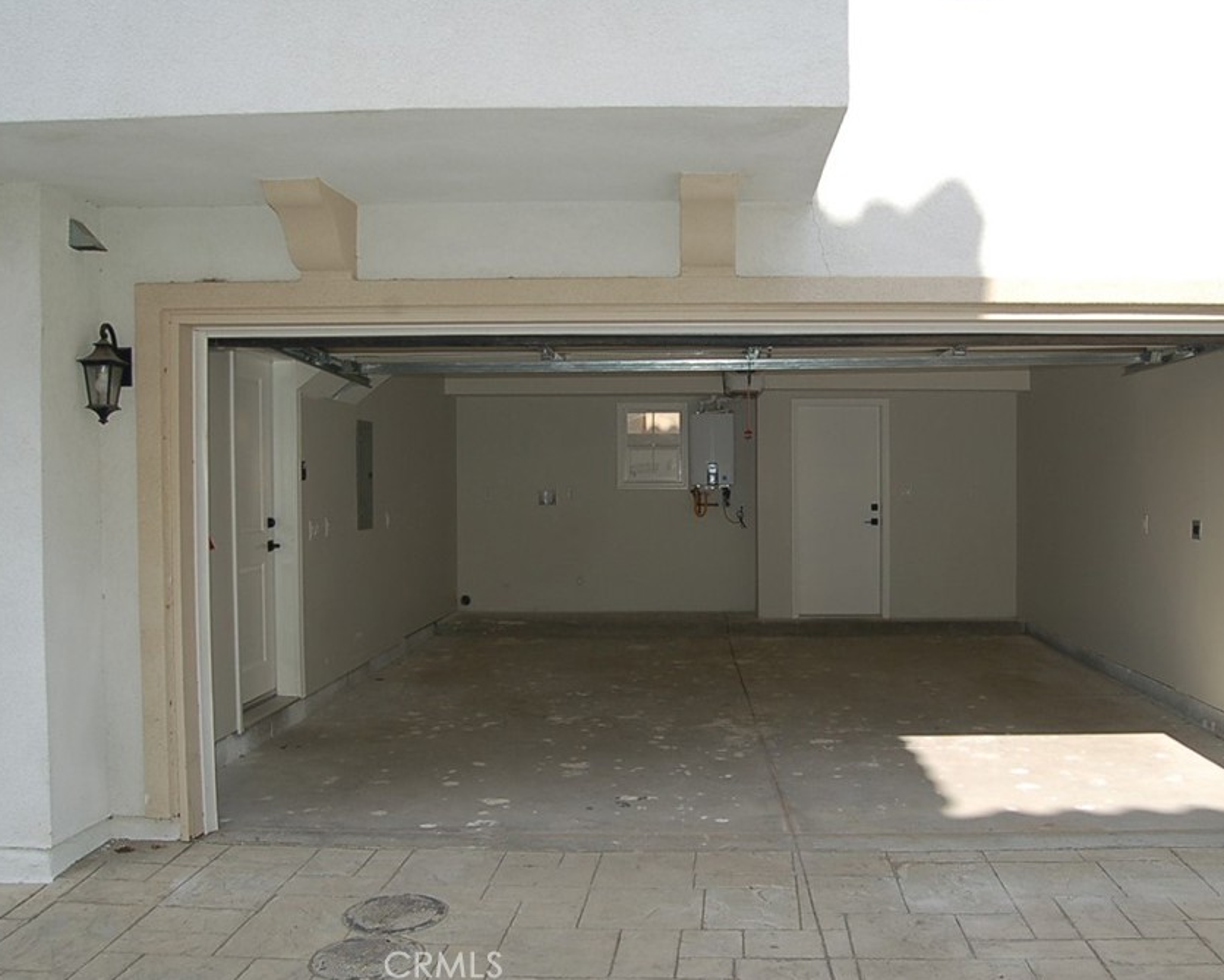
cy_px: 488
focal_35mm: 31
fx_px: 1123
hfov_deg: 57.0
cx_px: 684
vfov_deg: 47.1
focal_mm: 18
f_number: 5.6
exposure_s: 1/500
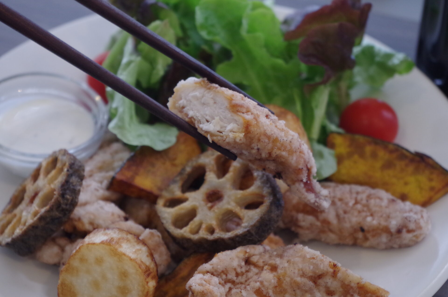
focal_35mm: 82
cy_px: 148
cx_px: 224
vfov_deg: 16.6
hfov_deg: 24.8
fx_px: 1018
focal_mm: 55
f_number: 7.1
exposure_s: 1/60
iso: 1600
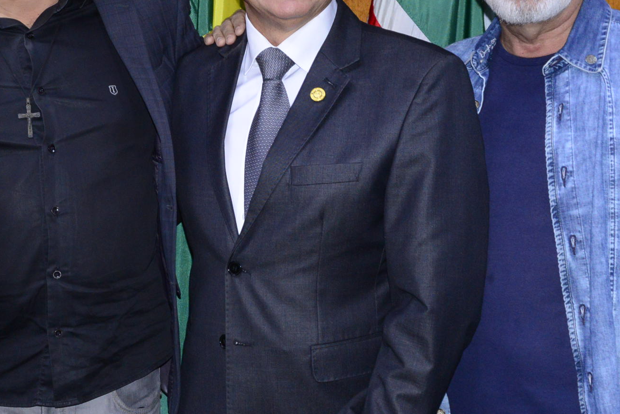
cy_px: 165
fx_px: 1671
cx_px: 158
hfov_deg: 20.9
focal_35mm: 97
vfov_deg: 14.1
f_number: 6.3
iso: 2500
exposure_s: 1/60
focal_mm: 42
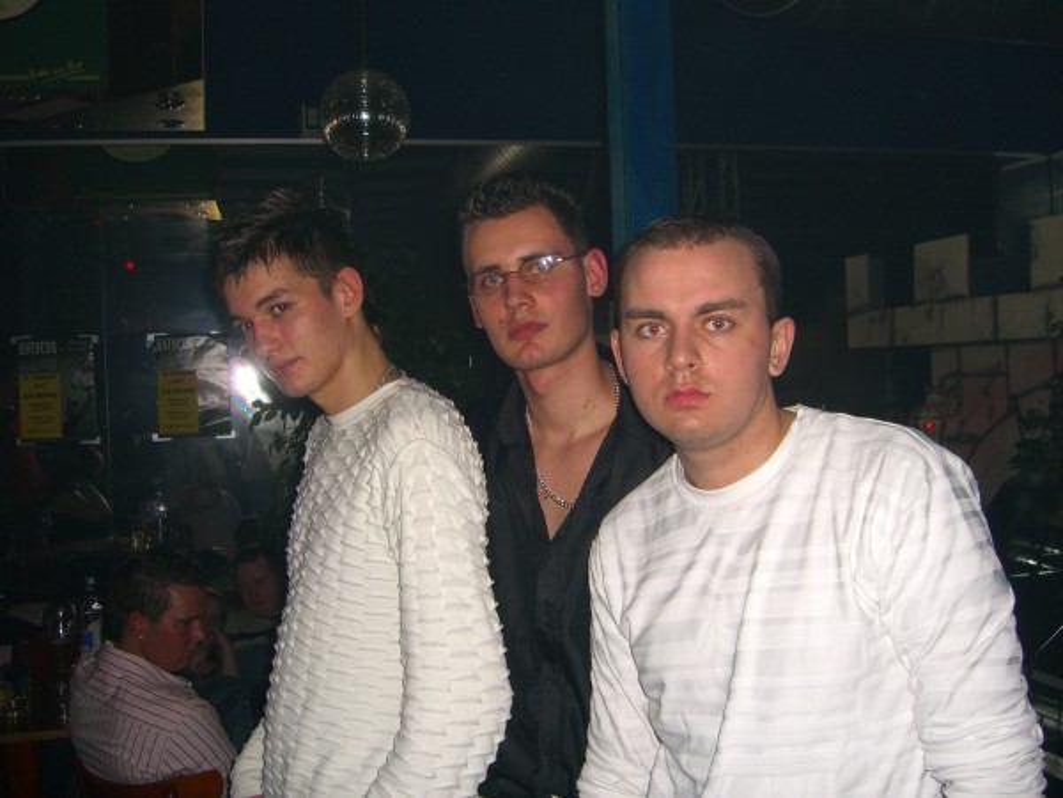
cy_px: 399
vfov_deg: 37.7
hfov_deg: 49.0
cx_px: 532
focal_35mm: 38
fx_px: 1167
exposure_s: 1/60
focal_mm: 7.9
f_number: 2.8
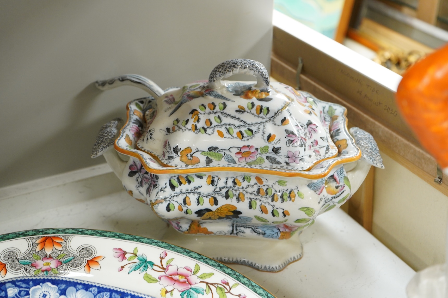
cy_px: 149
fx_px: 609
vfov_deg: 27.5
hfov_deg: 40.4
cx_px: 224
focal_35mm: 49
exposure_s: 1/80
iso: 2500
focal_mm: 49
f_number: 5
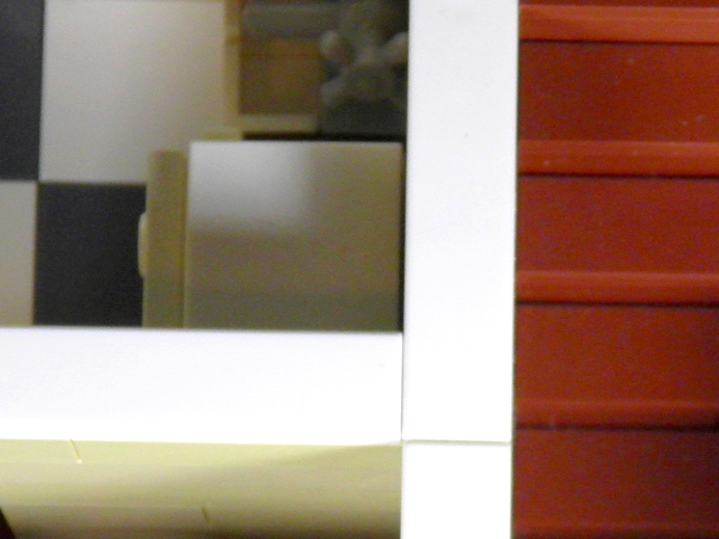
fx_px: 5608
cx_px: 684
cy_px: 471
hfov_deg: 7.3
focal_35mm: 270
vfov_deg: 5.5
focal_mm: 13.2
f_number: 3.9
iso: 100
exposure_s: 1/40
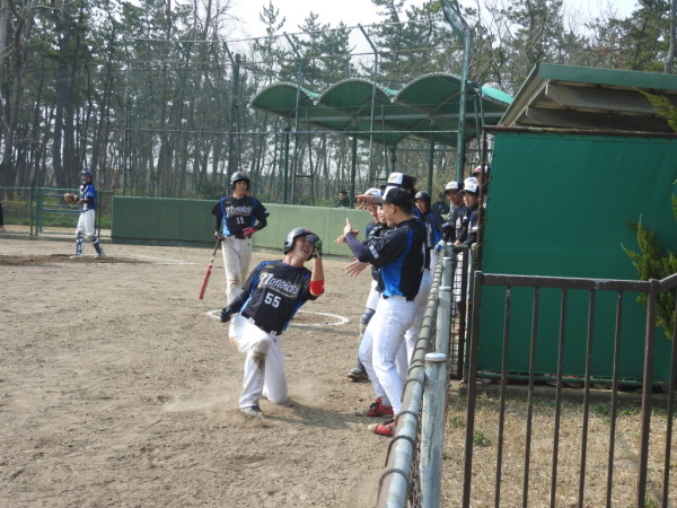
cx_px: 338
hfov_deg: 29.8
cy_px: 254
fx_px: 1271
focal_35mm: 65
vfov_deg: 22.6
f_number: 4.2
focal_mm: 11.6
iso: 100
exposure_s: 1/400
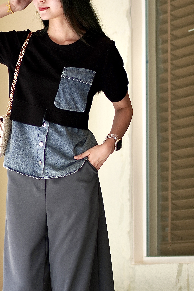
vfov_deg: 9.9
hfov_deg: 6.6
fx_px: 1689
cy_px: 138
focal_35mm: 209
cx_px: 38
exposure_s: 1/1250
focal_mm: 85
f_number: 1.8
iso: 100
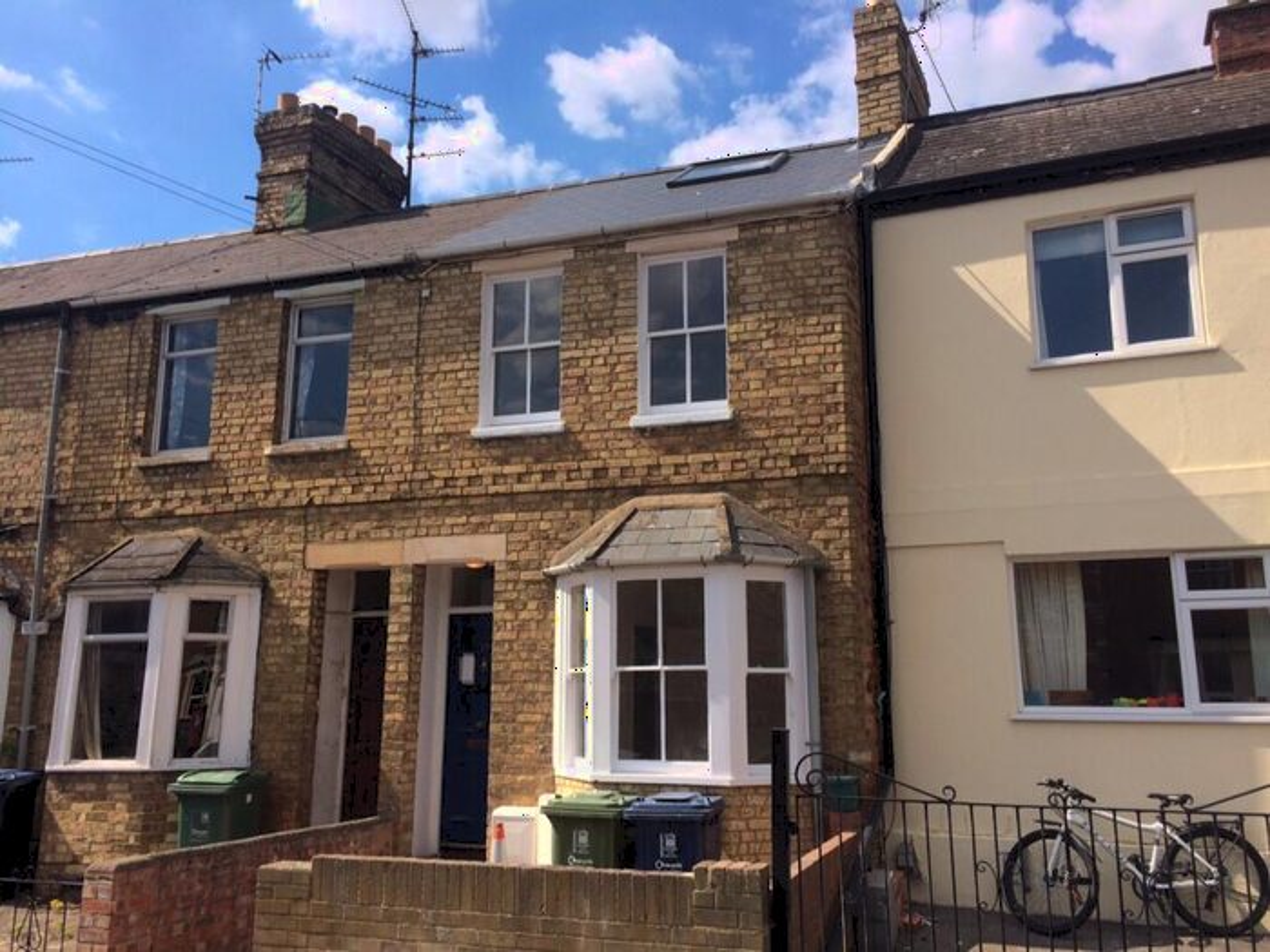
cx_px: 635
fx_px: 1064
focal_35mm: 29
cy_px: 476
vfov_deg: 48.2
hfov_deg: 61.7
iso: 32
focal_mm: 4.15
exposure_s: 1/2160
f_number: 2.2
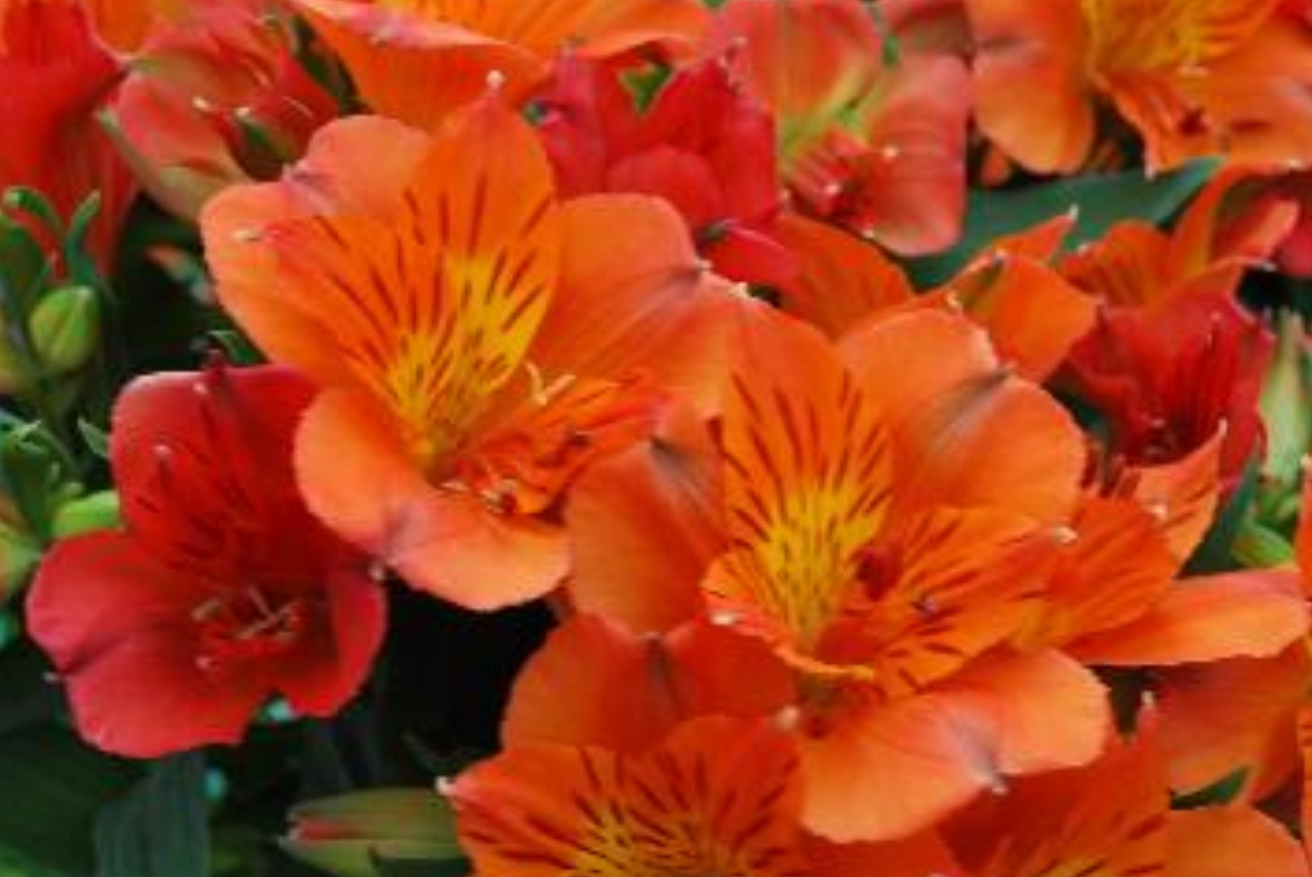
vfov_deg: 26.5
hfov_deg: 38.8
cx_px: 606
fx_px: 1860
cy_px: 416
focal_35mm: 51
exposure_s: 1/60
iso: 200
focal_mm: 30
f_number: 8
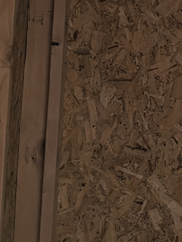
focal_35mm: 144
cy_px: -146
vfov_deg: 12.8
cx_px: 487
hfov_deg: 9.0
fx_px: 1007
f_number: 1.68
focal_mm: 6.9
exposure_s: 1/656
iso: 21
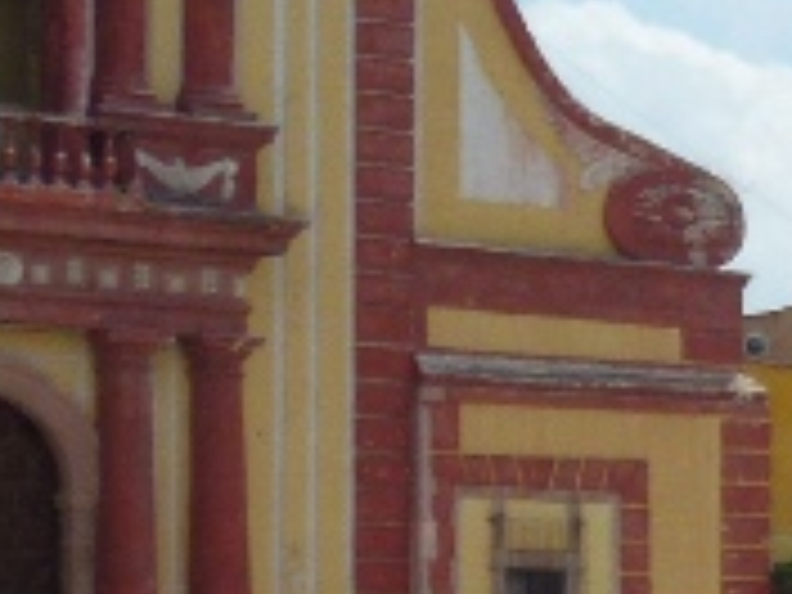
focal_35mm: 209
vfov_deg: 7.1
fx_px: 4782
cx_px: 1904
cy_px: 644
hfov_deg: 8.6
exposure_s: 1/125
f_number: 10
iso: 100
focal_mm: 6.4
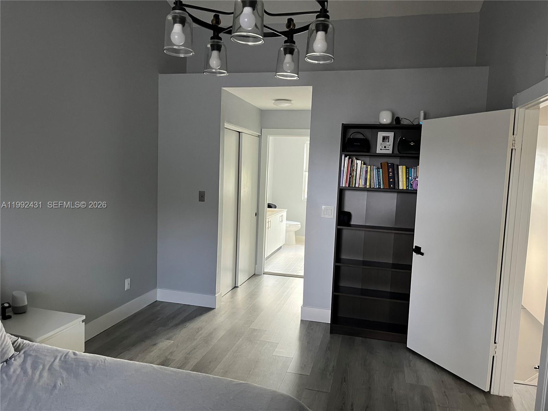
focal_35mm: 26
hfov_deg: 67.3
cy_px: 206
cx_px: 274
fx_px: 412
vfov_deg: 53.1
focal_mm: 5.1
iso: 320
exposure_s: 1/60
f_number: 1.6
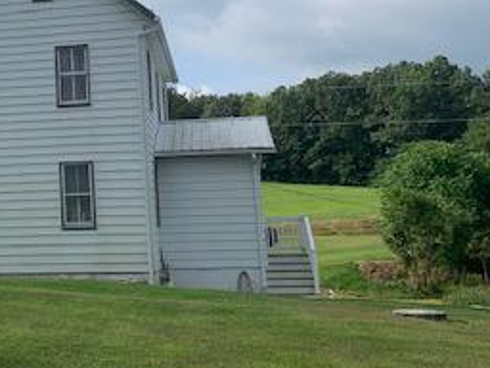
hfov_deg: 28.3
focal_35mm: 65
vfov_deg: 22.4
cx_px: 23
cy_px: 90
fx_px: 920
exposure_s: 1/2994
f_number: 1.8
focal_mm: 4.25
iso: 25
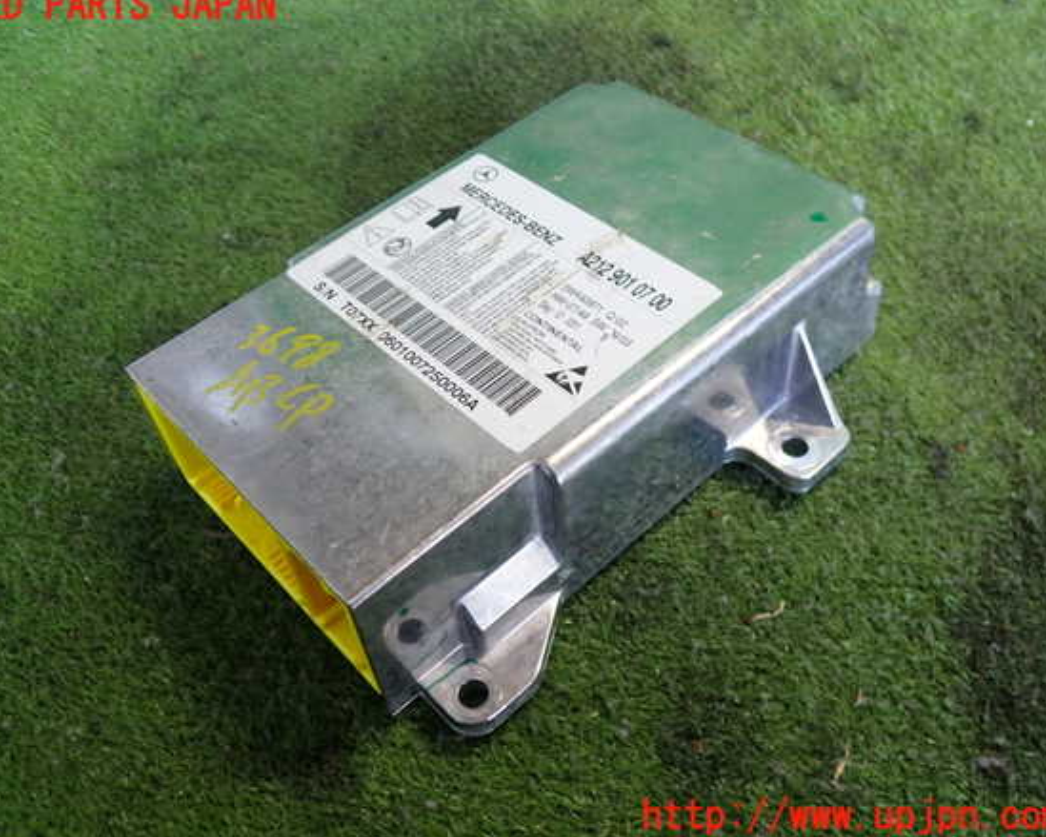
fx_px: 990
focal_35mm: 32
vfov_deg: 45.8
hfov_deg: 55.7
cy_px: 412
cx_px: 501
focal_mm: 5.4
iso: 200
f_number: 2.3
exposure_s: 1/30
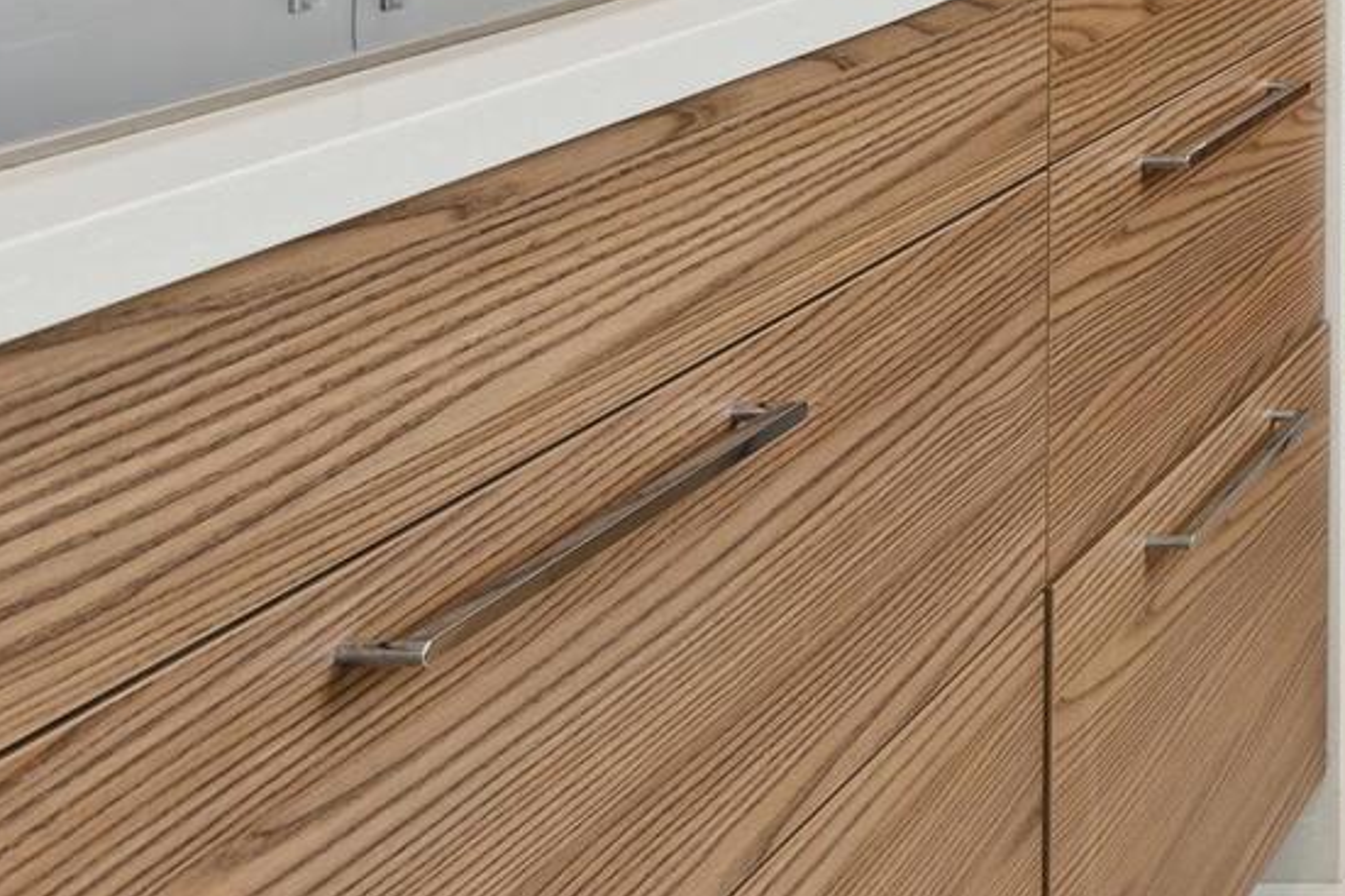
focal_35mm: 78
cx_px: 2046
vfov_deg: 16.4
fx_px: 2913
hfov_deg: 21.6
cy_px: -330
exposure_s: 1/30
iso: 100
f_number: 8
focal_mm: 21
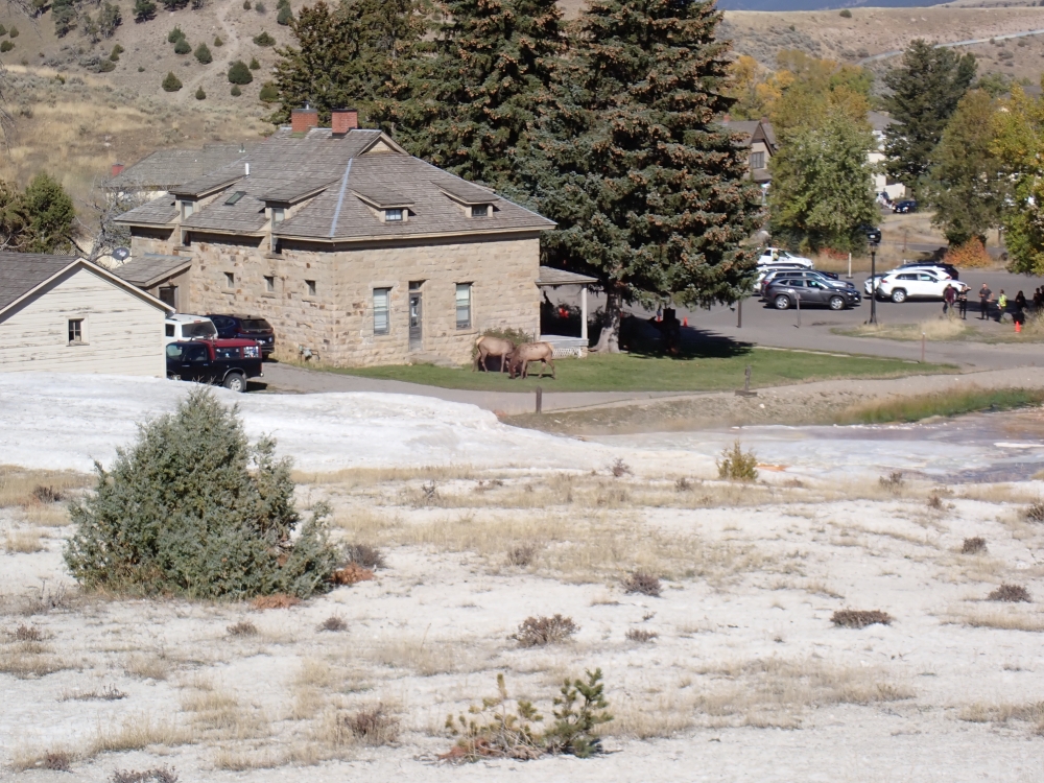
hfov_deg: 19.6
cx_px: 522
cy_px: 392
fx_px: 3016
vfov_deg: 14.8
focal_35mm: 100
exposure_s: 1/500
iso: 100
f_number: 6.3
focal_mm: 18
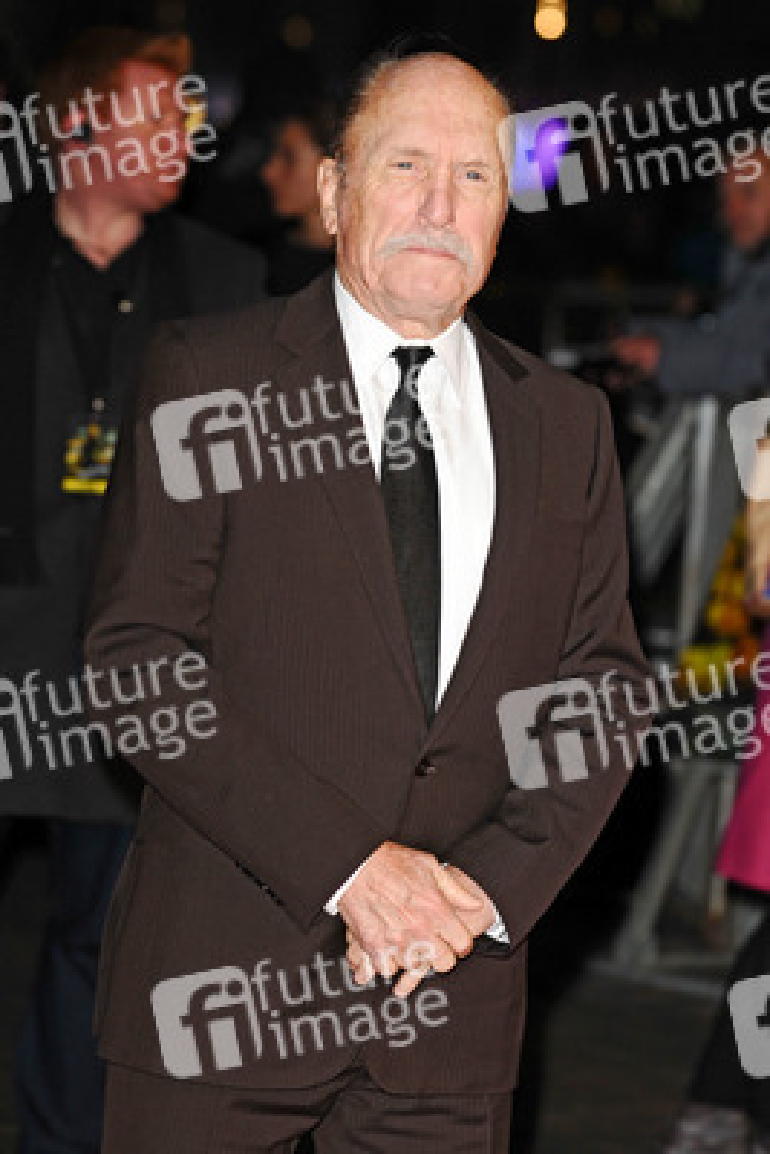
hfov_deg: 8.7
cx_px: 385
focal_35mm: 158
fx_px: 5048
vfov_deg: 13.0
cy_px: 577
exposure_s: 1/200
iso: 320
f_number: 4.5
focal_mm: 105
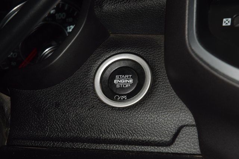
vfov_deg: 13.0
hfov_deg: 19.5
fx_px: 697
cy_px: 80
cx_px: 120
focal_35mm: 105
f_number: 8
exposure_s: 1/125
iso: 100
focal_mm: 70
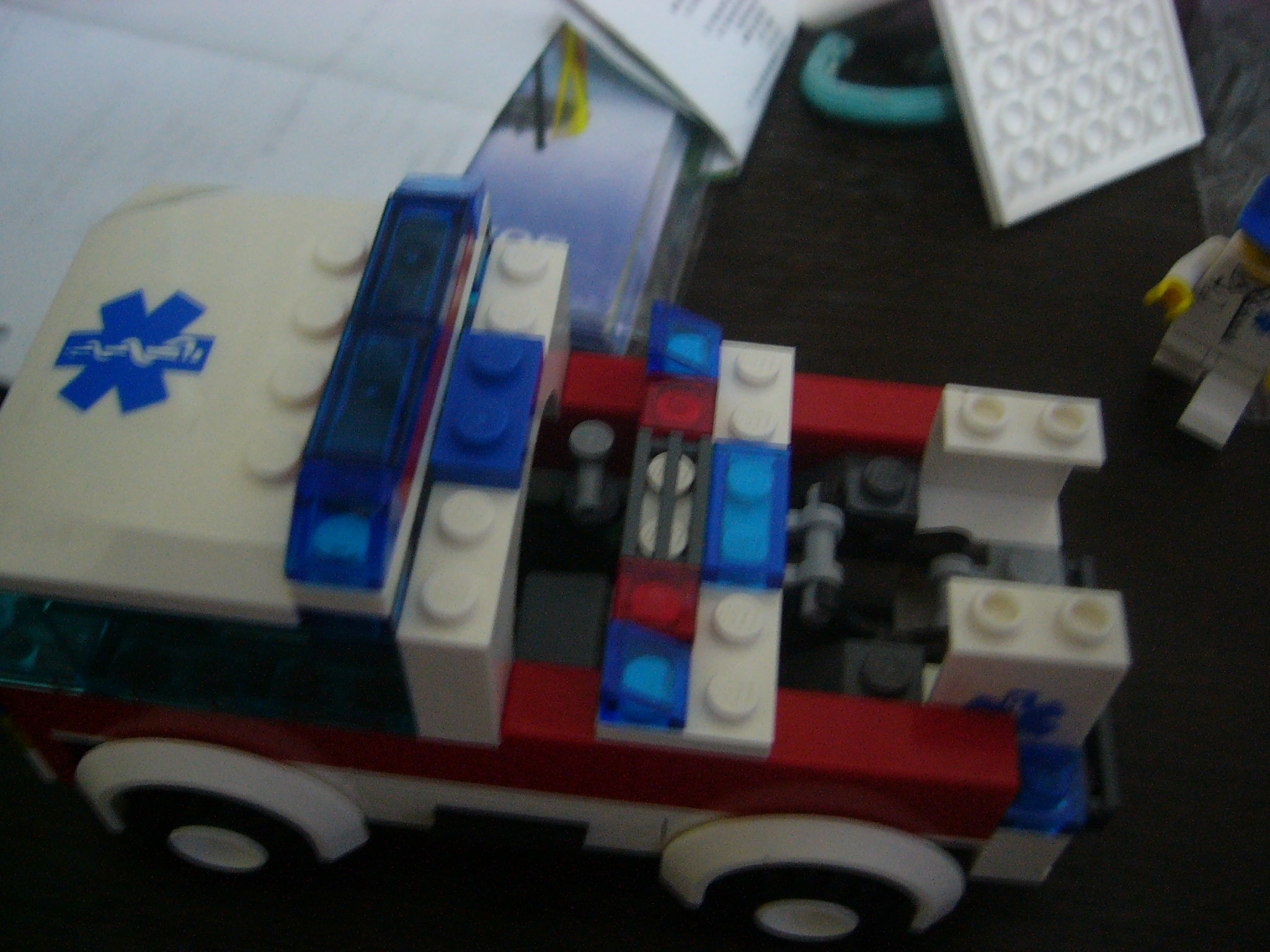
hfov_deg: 52.6
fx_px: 1284
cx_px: 635
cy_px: 476
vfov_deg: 40.7
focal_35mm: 35
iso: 200
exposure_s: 1/8
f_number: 2.8
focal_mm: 5.8
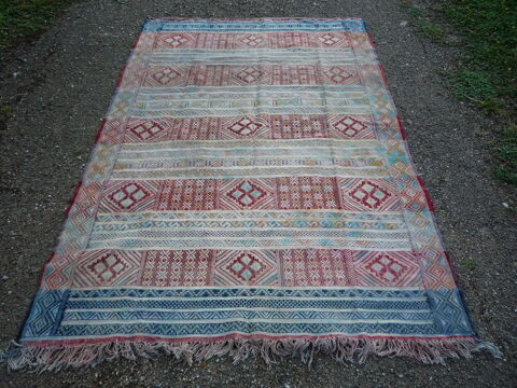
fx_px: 448
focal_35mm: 30
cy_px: 194
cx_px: 258
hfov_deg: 60.0
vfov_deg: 46.8
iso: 100
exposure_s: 1/100
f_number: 3.5
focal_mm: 5.2
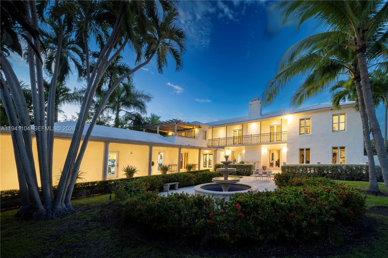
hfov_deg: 108.3
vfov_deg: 85.4
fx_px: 140
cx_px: 194
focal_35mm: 13
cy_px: 129
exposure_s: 4
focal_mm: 13
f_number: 11
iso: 200
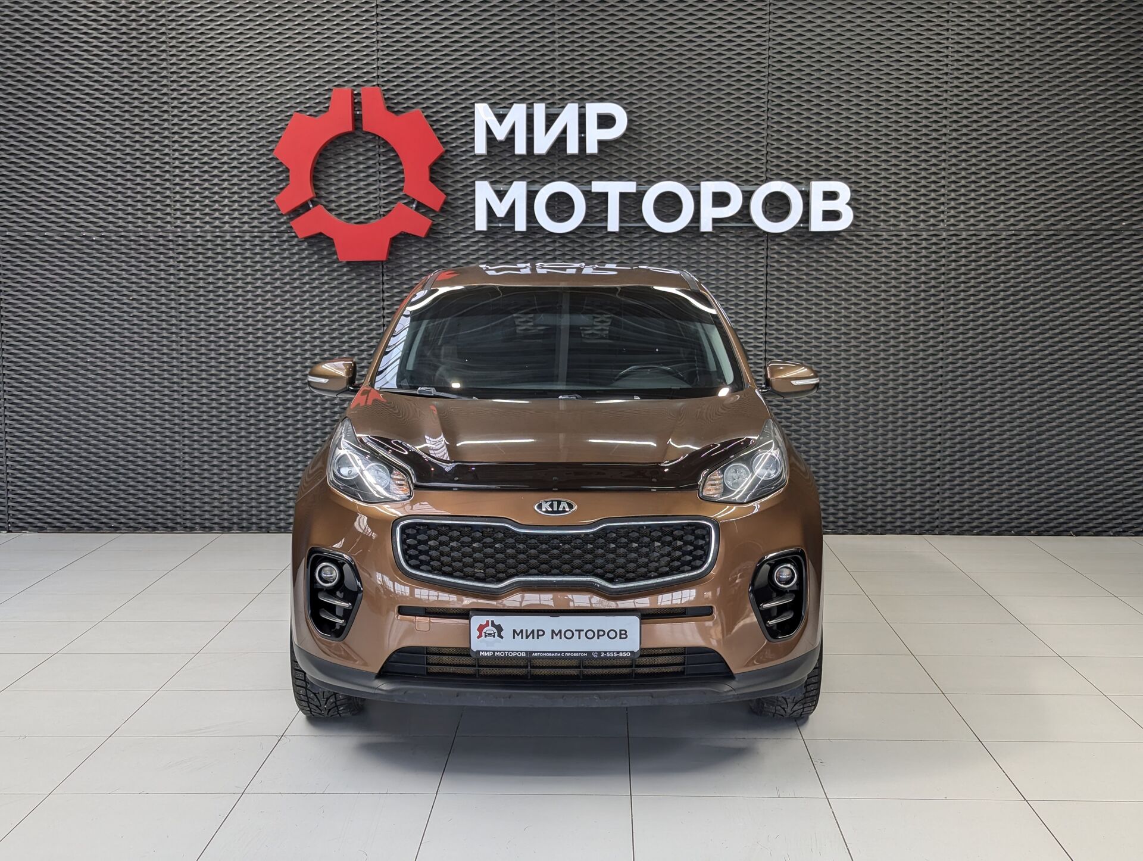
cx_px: 572
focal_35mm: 48
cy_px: 430
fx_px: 1587
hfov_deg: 39.6
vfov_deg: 30.3
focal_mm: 6.81
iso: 42
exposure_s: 1/132
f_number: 1.85
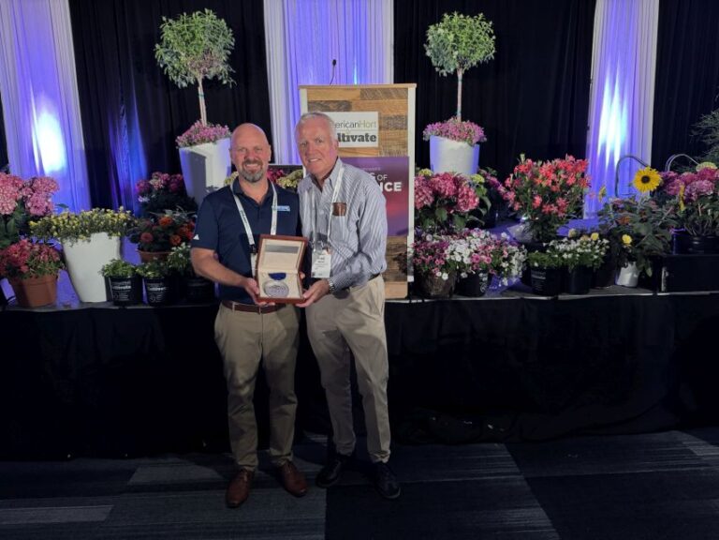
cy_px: 270
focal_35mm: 24
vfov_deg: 56.8
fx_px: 498
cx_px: 360
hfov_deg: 71.6
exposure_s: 1/47
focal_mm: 6.76
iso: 250
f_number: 1.78
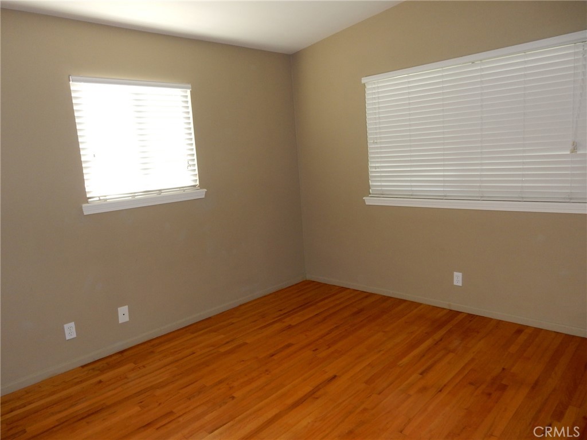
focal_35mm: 25
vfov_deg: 54.9
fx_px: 424
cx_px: 294
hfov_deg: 69.4
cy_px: 220
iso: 200
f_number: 3.7
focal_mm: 4.5
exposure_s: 1/30
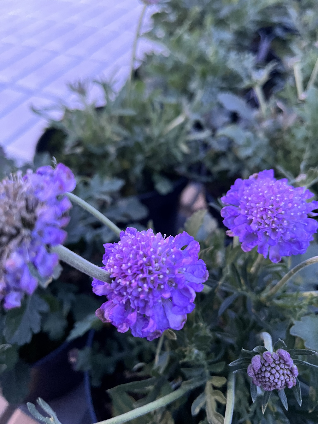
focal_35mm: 26
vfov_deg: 67.3
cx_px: 159
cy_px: 212
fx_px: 318
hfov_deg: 53.1
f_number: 1.6
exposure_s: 1/25
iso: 500
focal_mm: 5.1
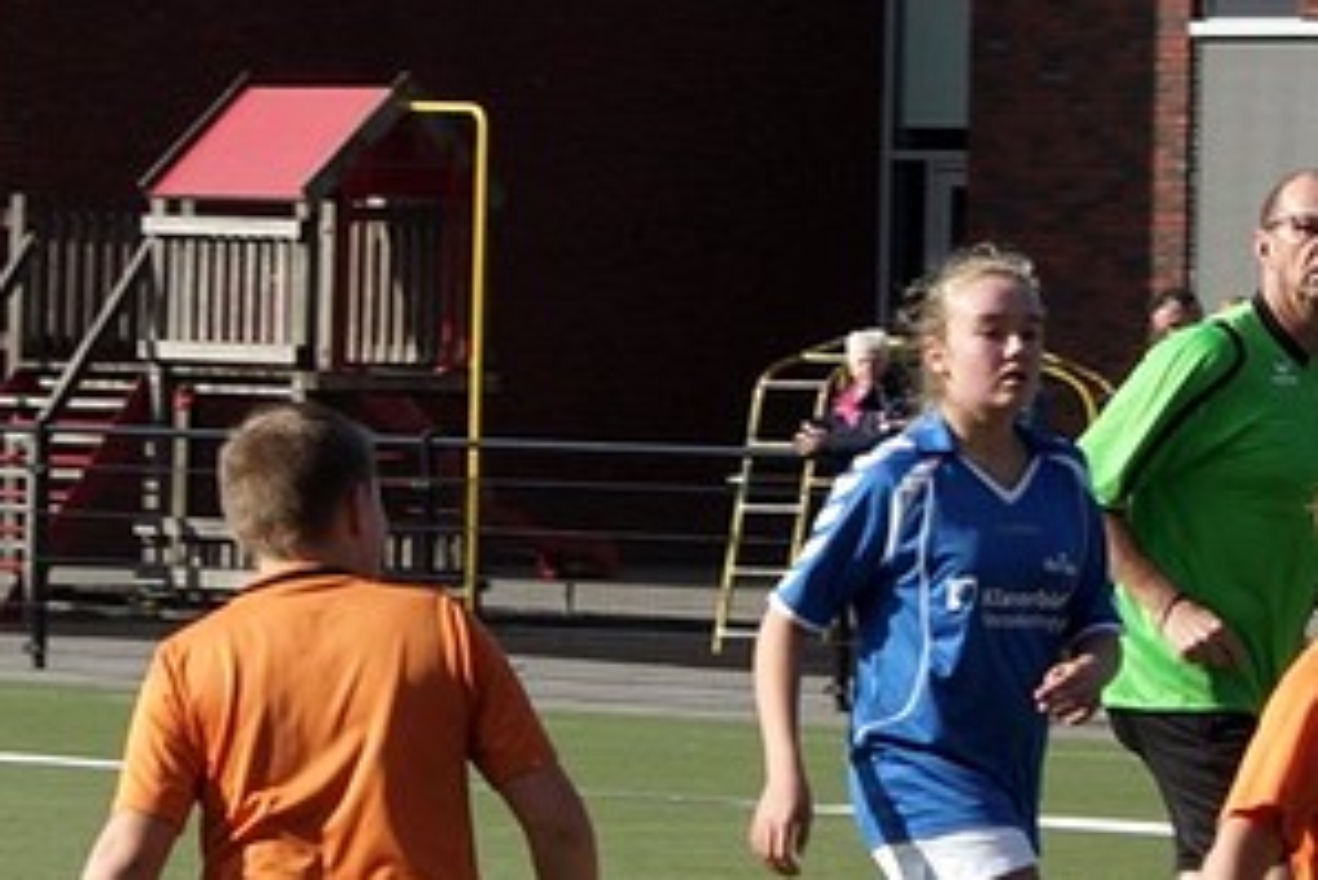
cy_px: 681
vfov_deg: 6.7
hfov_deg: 10.0
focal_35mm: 206
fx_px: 7545
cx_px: 553
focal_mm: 40
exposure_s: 1/500
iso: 100
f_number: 6.3
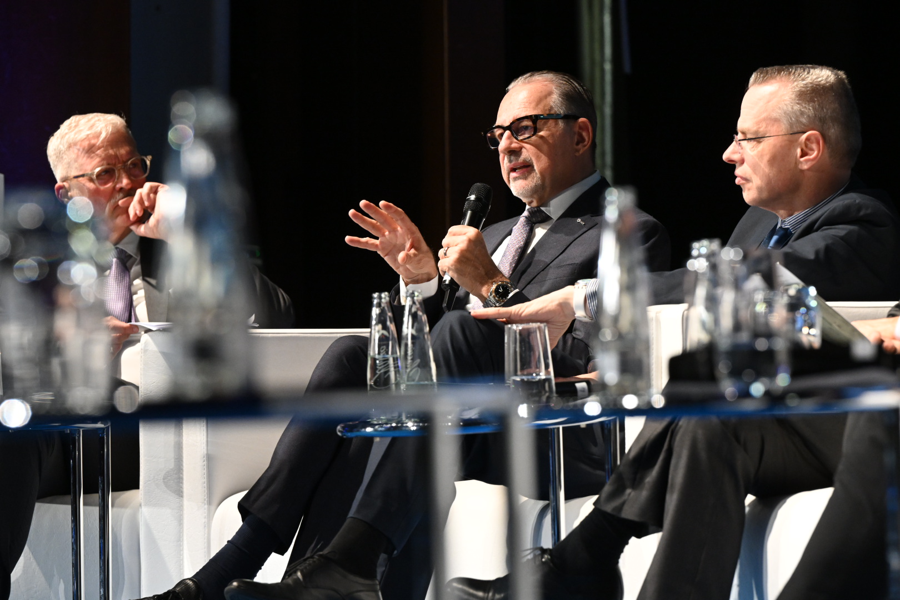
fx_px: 5000
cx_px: 450
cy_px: 300
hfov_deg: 10.3
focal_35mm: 200
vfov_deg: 6.9
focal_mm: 200
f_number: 7.1
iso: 5000
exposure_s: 1/160
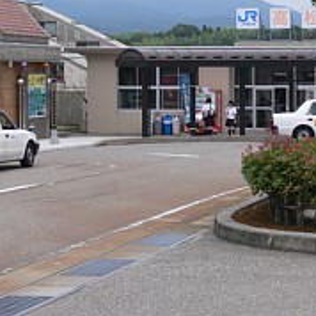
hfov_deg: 16.2
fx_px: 1084
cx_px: 327
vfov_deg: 16.5
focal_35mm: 105
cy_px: 64
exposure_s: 1/320
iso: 80
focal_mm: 11.2
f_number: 5.6
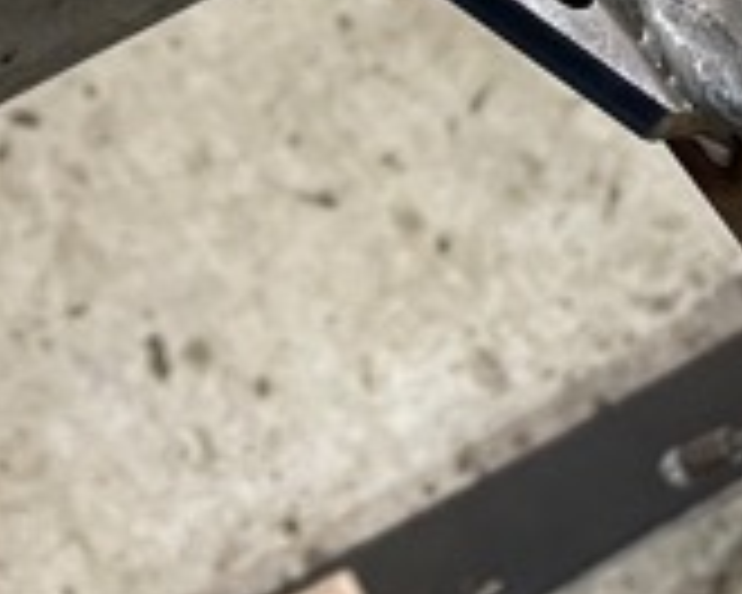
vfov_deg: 11.6
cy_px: -477
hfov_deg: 15.5
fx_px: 2701
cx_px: 94
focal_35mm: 123
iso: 250
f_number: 1.6
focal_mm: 4.2
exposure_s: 1/60
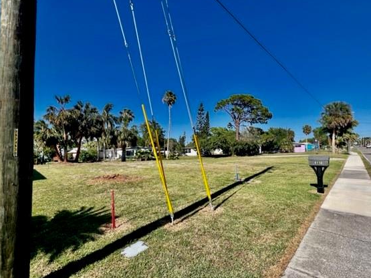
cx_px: 191
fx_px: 161
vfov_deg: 81.7
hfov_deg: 98.2
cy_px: 142
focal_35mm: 15
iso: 32
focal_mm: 1.57
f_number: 1.8
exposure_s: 1/1488
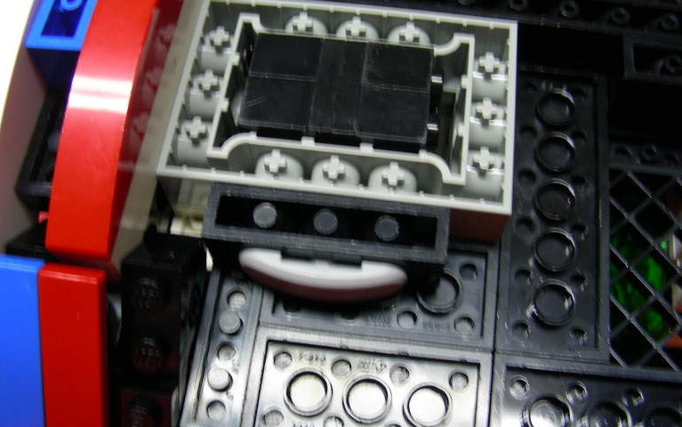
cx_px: 341
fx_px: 781
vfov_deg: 30.6
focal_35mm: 42
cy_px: 204
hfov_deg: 47.2
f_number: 3.5
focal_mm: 6.3
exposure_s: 1/8.6
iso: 50
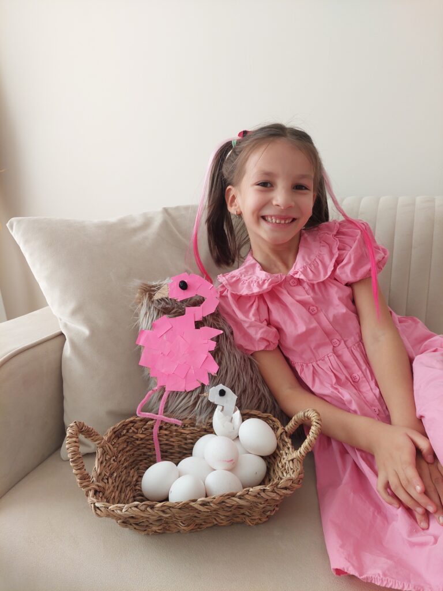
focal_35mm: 24
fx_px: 410
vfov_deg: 71.6
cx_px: 222
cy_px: 296
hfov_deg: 56.8
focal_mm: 5.23
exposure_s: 1/100
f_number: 1.8
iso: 64
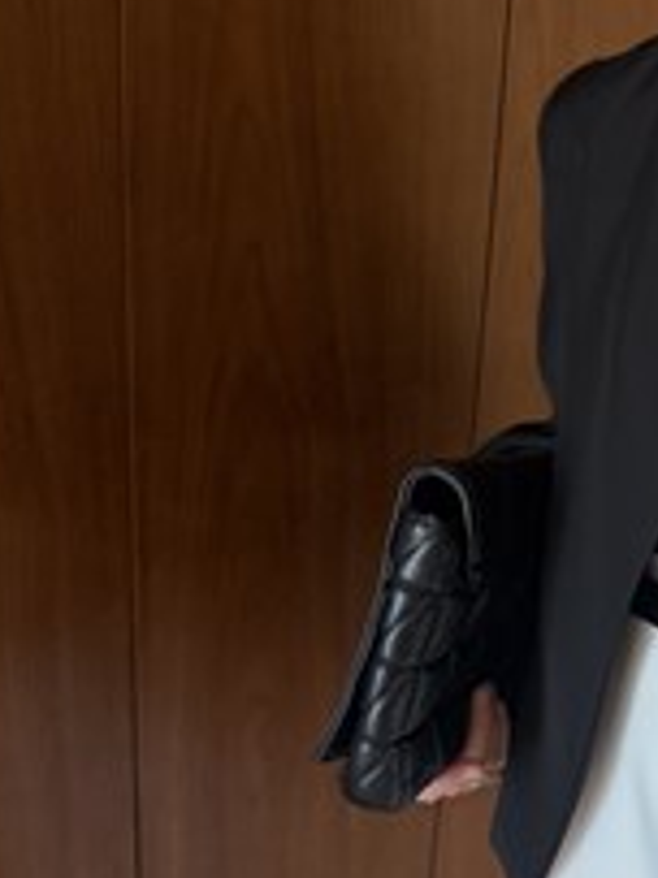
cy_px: 391
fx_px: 1598
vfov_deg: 30.7
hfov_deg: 22.0
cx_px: 732
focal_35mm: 63
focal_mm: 6.76
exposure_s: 1/50
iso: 320
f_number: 1.78
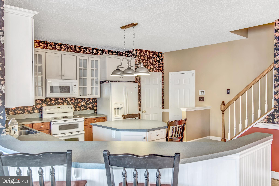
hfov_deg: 61.9
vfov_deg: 43.6
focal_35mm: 30
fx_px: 233
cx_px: 140
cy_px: 93
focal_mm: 30
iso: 320
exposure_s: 1
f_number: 9
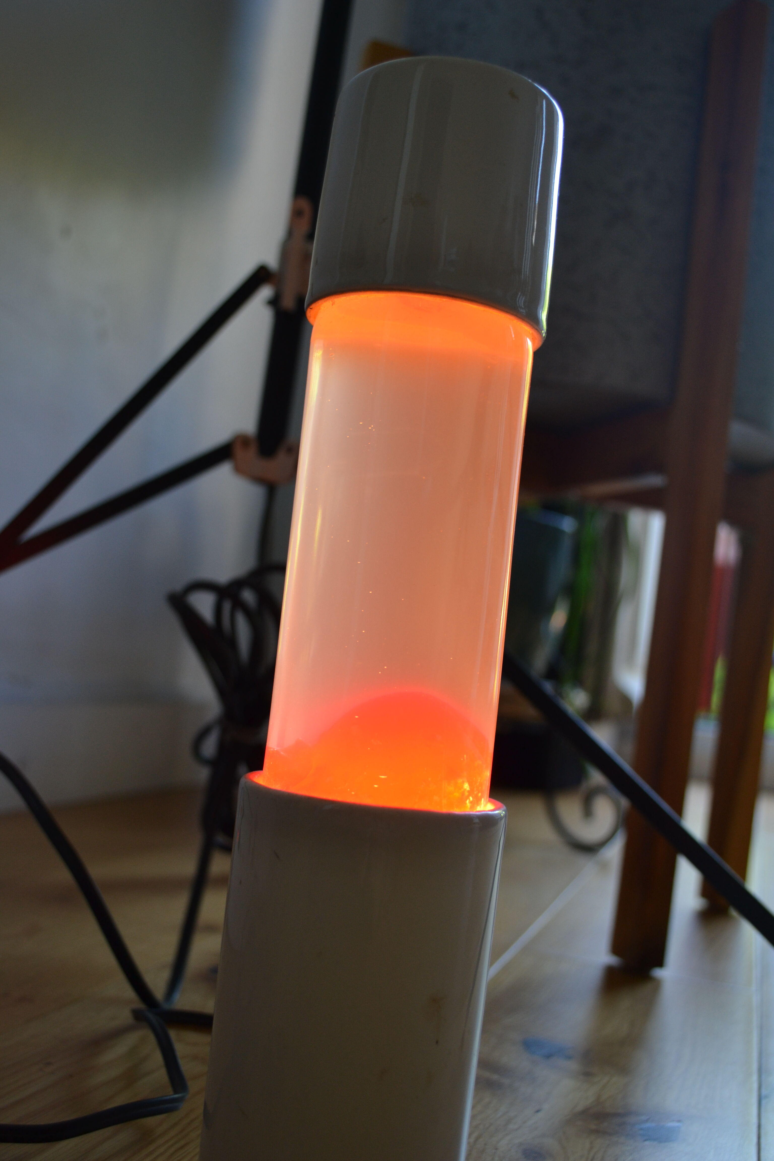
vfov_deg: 53.1
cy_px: 580
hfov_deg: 36.9
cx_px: 387
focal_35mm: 36
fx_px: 1161
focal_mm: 24
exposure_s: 1/80
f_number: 4.5
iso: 400
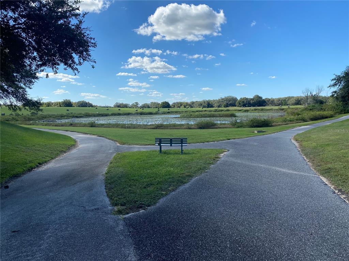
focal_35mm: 26
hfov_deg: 67.3
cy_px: 130
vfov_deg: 53.1
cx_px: 174
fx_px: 262
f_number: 1.8
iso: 32
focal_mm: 4.25
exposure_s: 1/2688
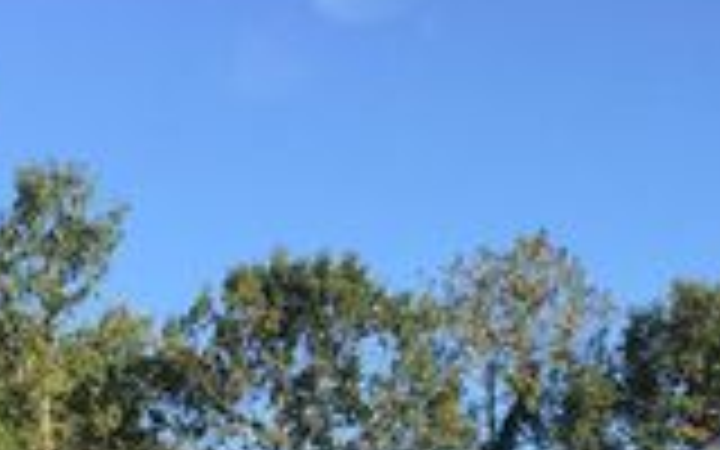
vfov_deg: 13.0
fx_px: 1884
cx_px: 333
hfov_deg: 21.6
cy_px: 632
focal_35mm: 96
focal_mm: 4.15
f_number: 2.2
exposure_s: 1/599
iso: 32
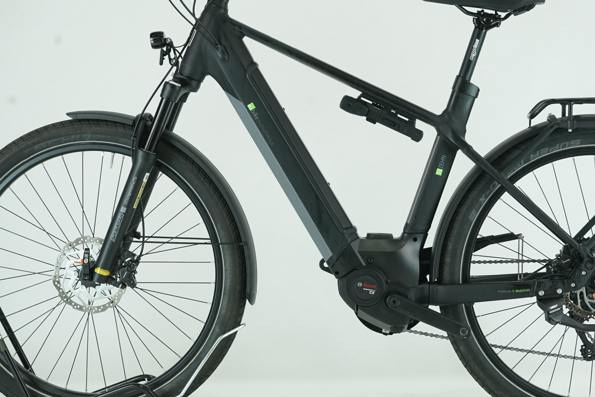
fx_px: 1421
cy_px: 169
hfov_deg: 23.6
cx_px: 347
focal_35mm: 86
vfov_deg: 15.9
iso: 2500
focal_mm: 62
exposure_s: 1/200
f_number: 8
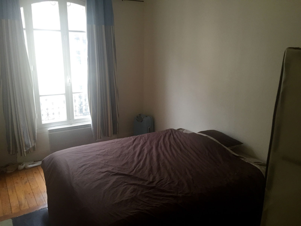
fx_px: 252
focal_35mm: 29
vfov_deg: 48.2
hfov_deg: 61.7
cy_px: 113
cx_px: 150
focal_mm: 4.15
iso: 50
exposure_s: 1/30
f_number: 2.2
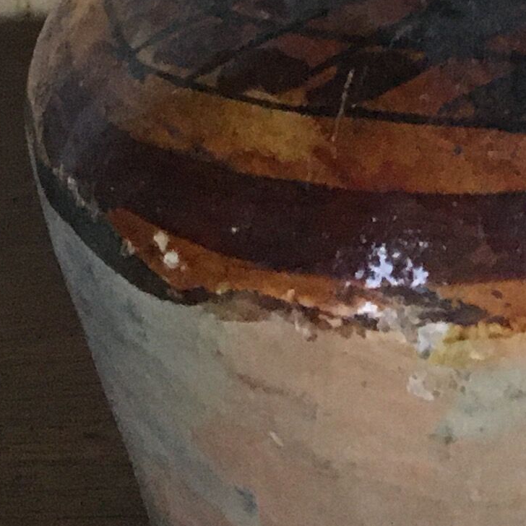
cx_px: 538
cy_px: -469
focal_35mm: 142
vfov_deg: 11.3
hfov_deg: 12.1
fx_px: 2441
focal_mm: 4.15
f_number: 2.2
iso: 200
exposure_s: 1/25
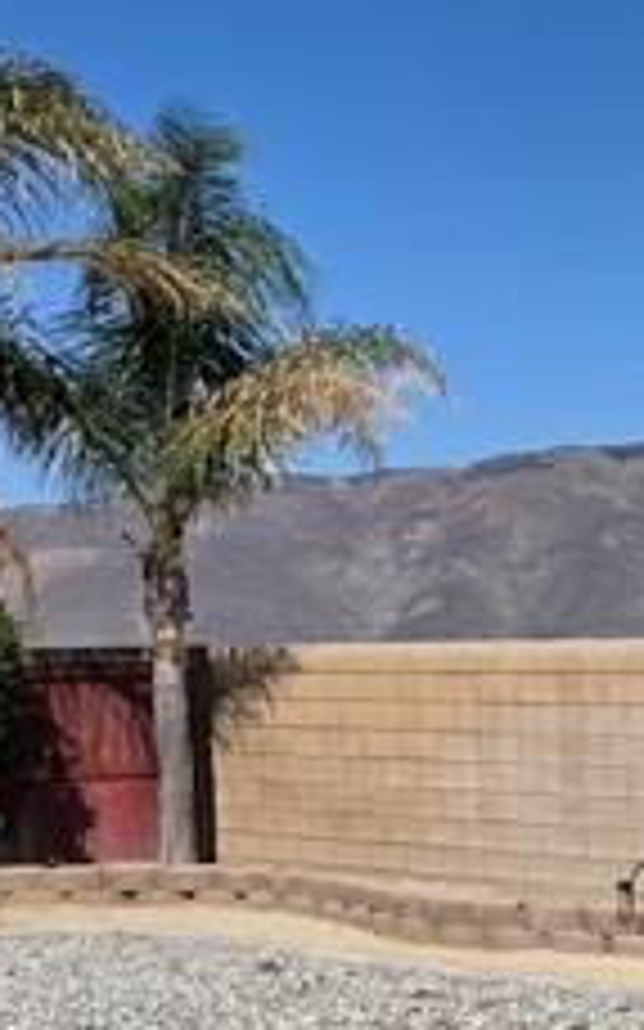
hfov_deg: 17.3
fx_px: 1911
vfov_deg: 28.3
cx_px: 950
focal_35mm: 68
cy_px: 1043
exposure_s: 1/3151
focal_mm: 5.4
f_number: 1.8
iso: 25
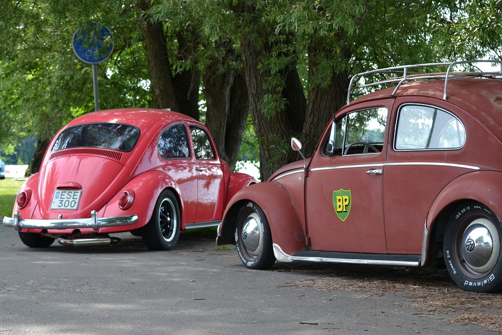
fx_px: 1151
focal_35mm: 82
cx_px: 251
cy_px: 168
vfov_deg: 16.6
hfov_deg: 24.6
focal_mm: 55
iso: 180
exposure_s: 1/125
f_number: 5.6
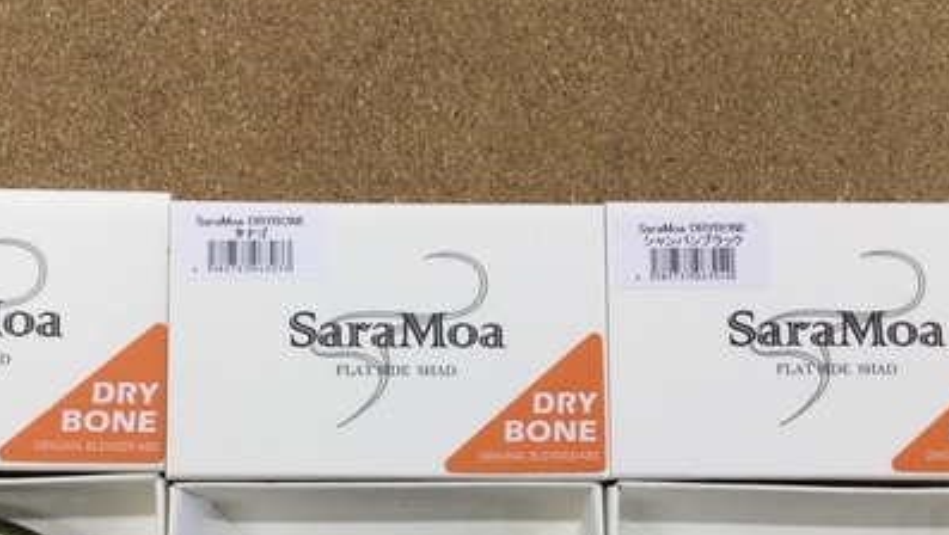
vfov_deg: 23.0
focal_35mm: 51
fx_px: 1284
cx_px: 385
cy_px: 478
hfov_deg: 40.4
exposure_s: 1/60
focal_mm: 3.3
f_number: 2.4
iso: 32
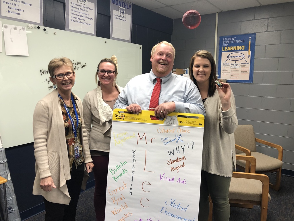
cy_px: 110
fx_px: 238
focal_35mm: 28
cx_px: 147
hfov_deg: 63.4
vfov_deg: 49.7
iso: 32
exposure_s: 1/30
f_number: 1.8
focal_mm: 4
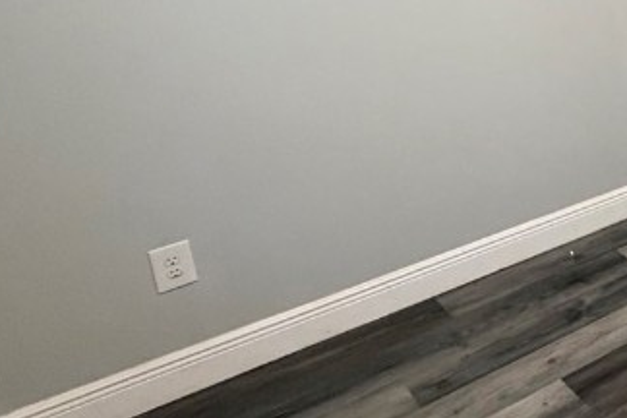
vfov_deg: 27.3
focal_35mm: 46
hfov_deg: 30.3
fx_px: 801
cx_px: 875
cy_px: -15
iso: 320
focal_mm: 2.22
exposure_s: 1/60
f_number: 2.2
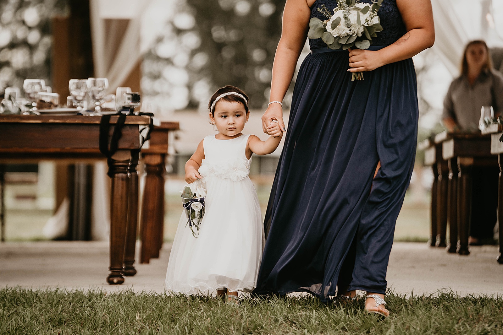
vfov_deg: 6.9
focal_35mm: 198
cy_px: 168
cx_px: 252
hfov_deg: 10.4
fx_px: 2767
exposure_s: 1/800
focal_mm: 198
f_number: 3.5
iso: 400
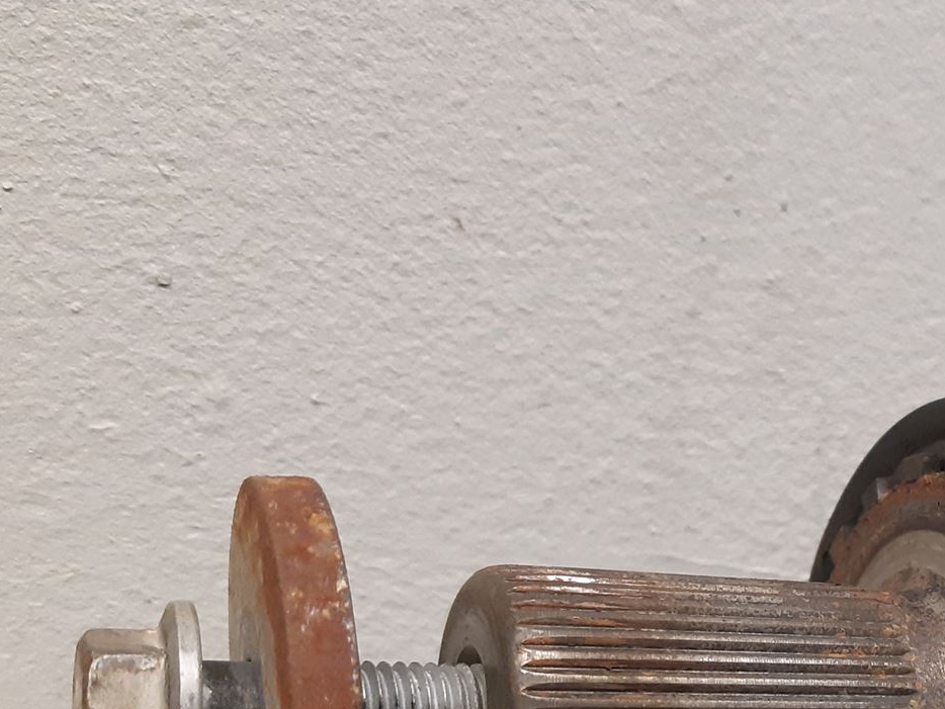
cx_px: 942
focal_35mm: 57
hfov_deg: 31.3
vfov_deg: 24.5
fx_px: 1556
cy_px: 704
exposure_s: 1/50
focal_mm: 3.93
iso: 250
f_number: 1.7
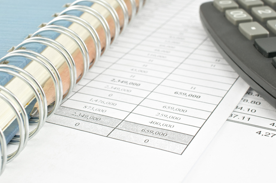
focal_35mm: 73
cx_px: 120
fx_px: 559
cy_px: 53
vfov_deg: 18.5
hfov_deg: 27.7
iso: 100
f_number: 11
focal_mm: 30
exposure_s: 1/2.5
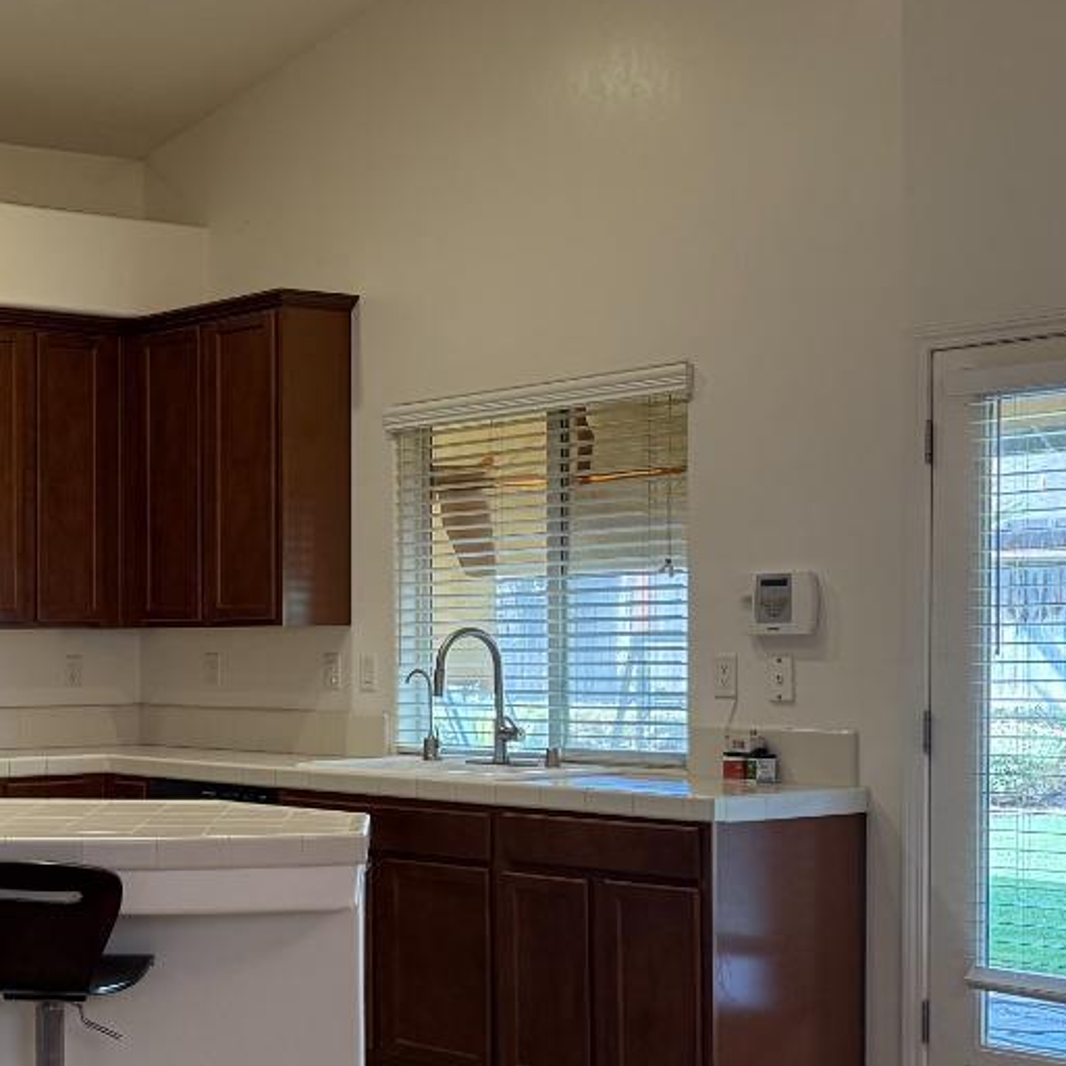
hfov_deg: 26.3
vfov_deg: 27.6
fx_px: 2160
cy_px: 674
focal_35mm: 62
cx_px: 12
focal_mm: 6.76
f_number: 1.78
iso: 320
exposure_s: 1/120
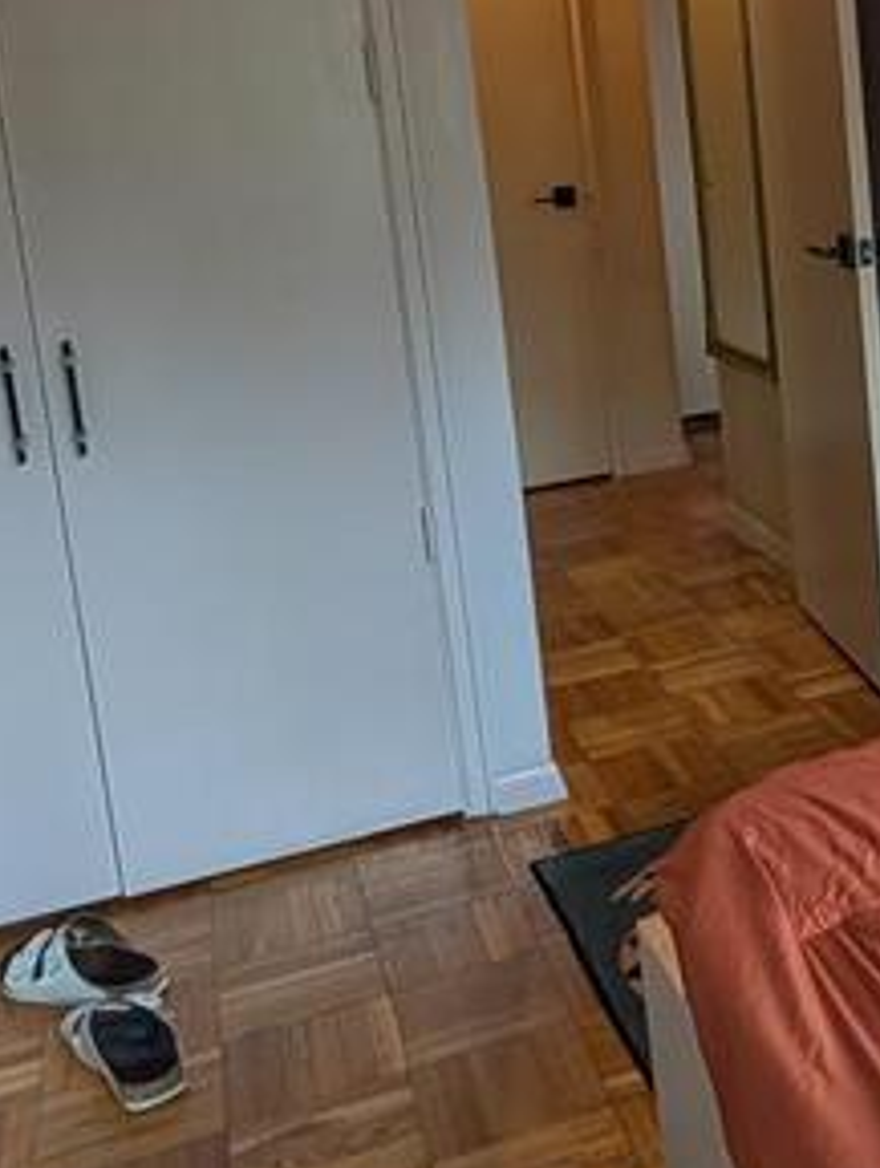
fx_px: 1521
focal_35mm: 45
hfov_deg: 28.3
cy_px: 296
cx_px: 1048
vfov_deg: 40.8
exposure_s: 1/60
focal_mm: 2.02
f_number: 1.7
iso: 46
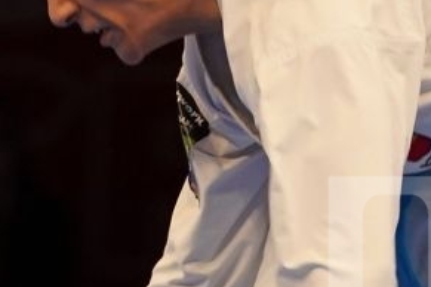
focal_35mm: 1008
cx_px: 467
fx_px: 12067
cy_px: -215
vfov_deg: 1.4
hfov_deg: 2.0
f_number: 2.8
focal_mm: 109
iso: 1000
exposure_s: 1/500
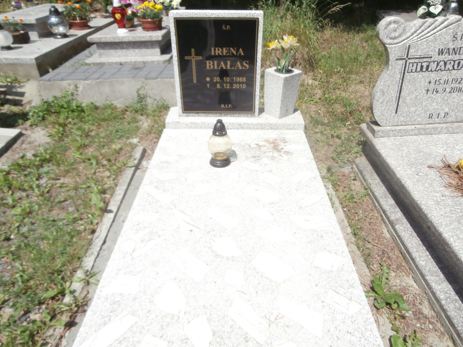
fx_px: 321
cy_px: 174
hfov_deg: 71.6
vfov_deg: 56.8
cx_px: 232
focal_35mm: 24
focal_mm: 4.2
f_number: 3
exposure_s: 1/1000
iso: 100
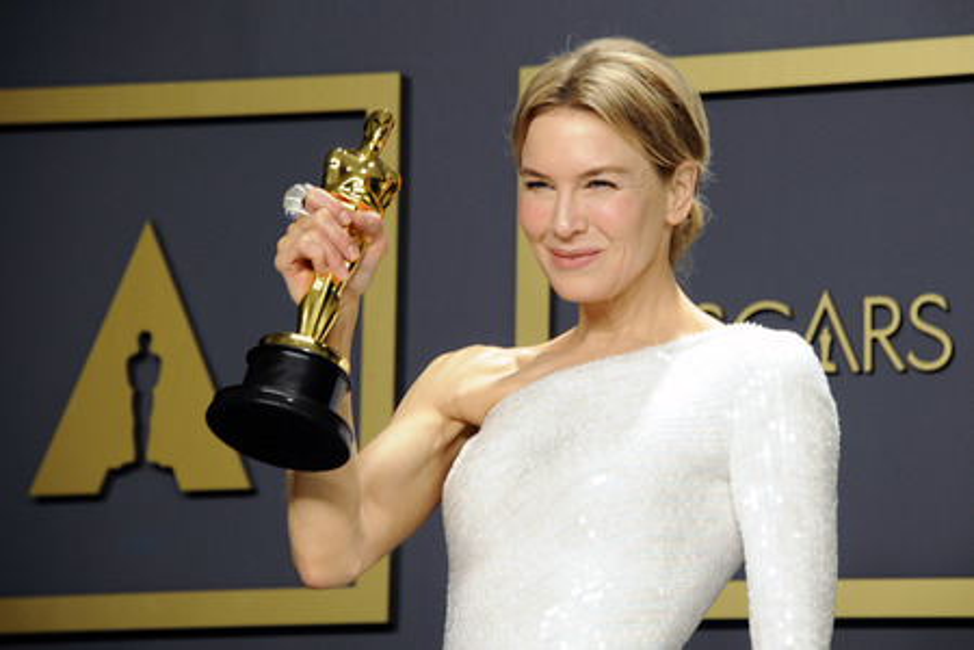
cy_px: 325
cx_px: 487
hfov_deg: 9.8
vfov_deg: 6.5
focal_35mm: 210
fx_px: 5681
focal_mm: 210
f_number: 6.3
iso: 1600
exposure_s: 1/125
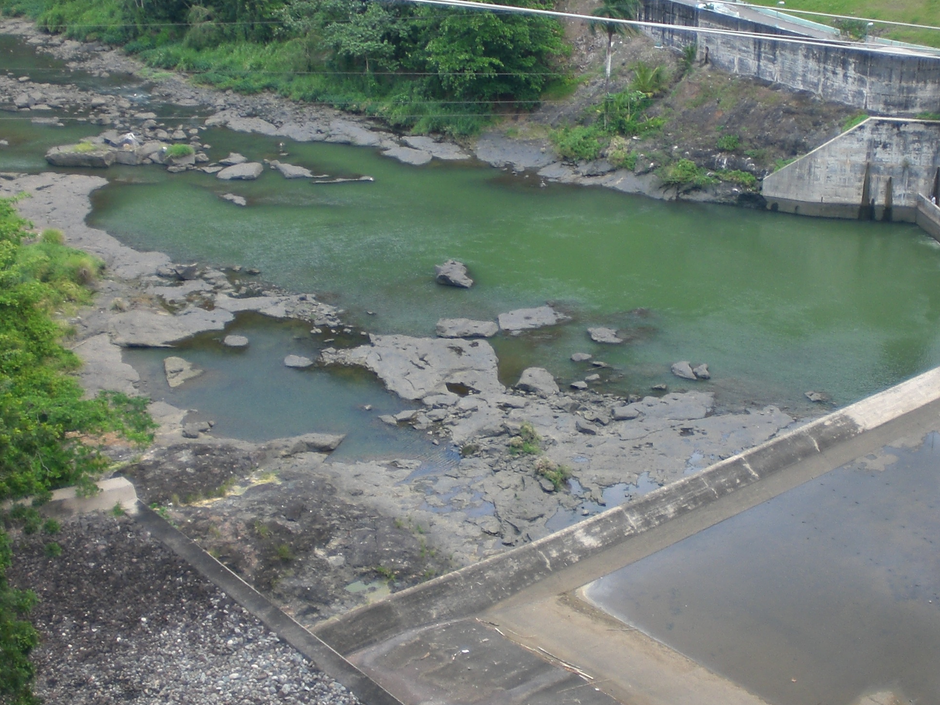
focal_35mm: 60
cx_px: 597
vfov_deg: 24.4
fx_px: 1629
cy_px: 343
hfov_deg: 32.0
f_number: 3.1
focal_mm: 6.3
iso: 50
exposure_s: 1/200
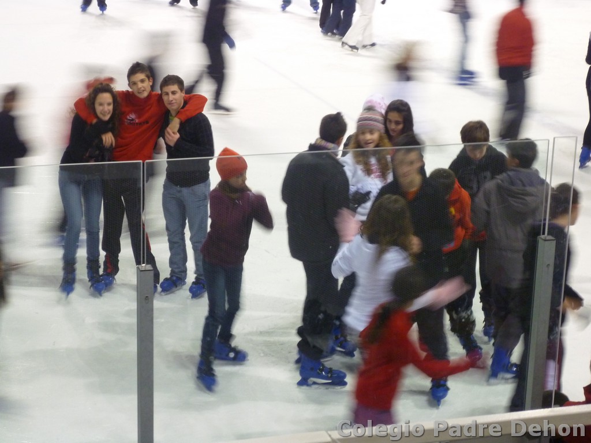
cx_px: 296
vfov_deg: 17.2
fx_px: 1468
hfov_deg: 22.8
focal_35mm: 86
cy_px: 222
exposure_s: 1/8
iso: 400
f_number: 5.7
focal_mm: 15.3
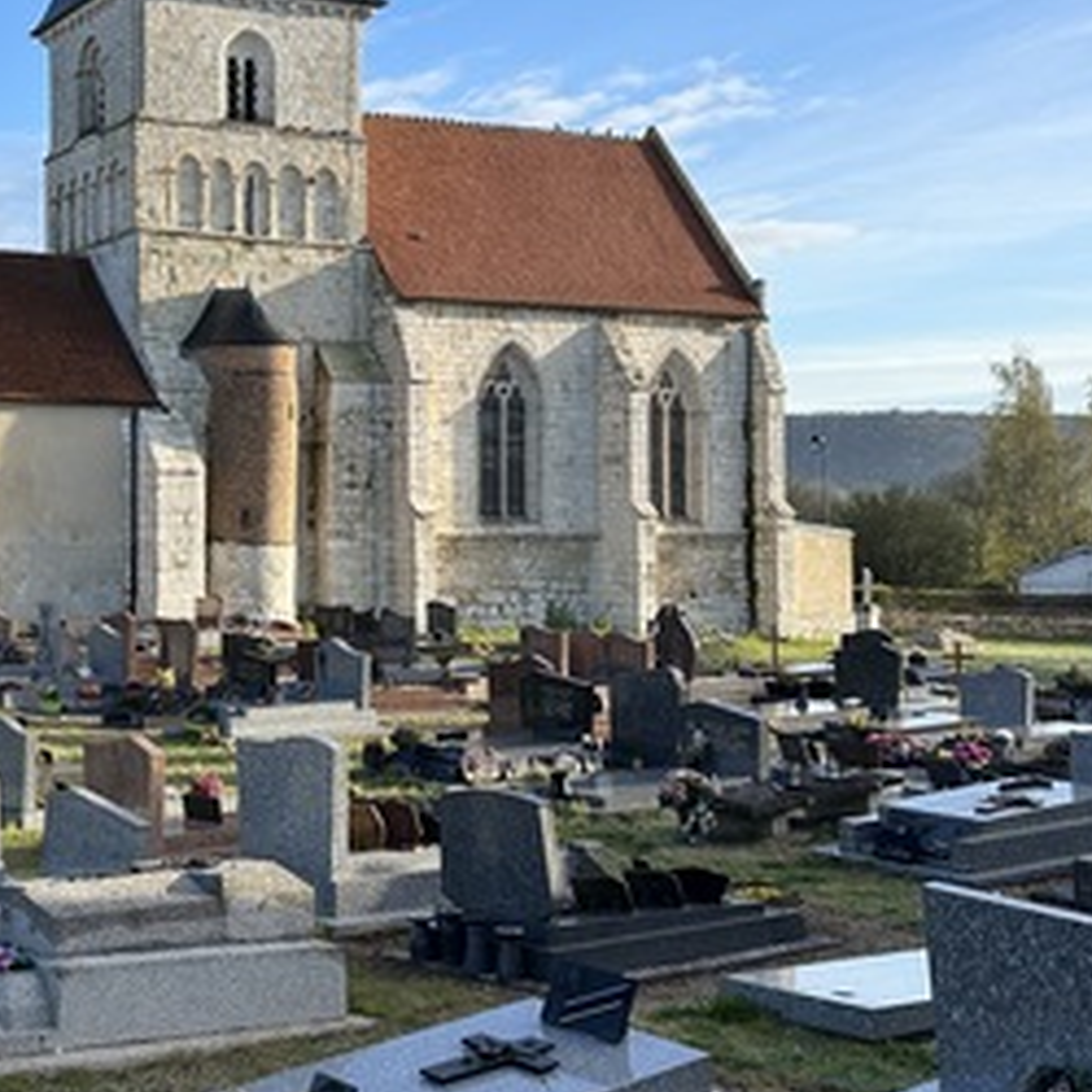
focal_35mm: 51
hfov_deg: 31.6
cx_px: 79
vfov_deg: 33.3
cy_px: 441
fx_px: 1820
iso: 80
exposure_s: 1/1949
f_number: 1.78
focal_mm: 6.86
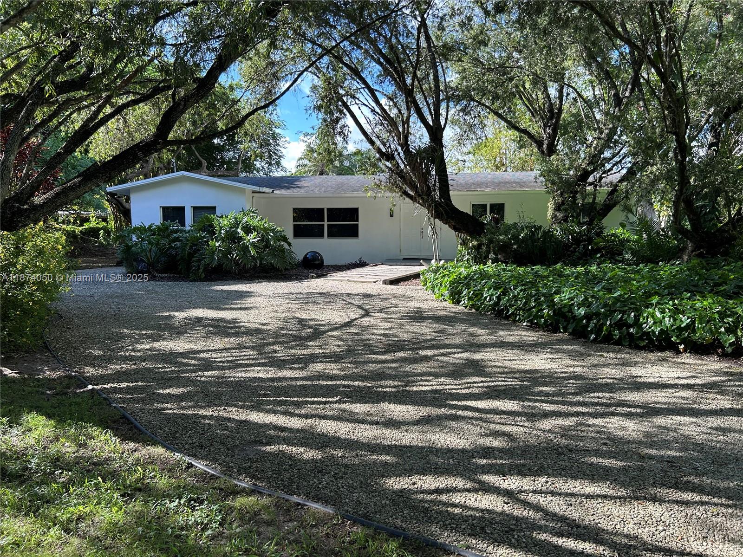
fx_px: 558
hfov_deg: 67.3
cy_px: 278
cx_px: 372
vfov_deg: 53.1
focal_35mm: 26
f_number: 1.5
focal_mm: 5.7
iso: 50
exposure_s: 1/728
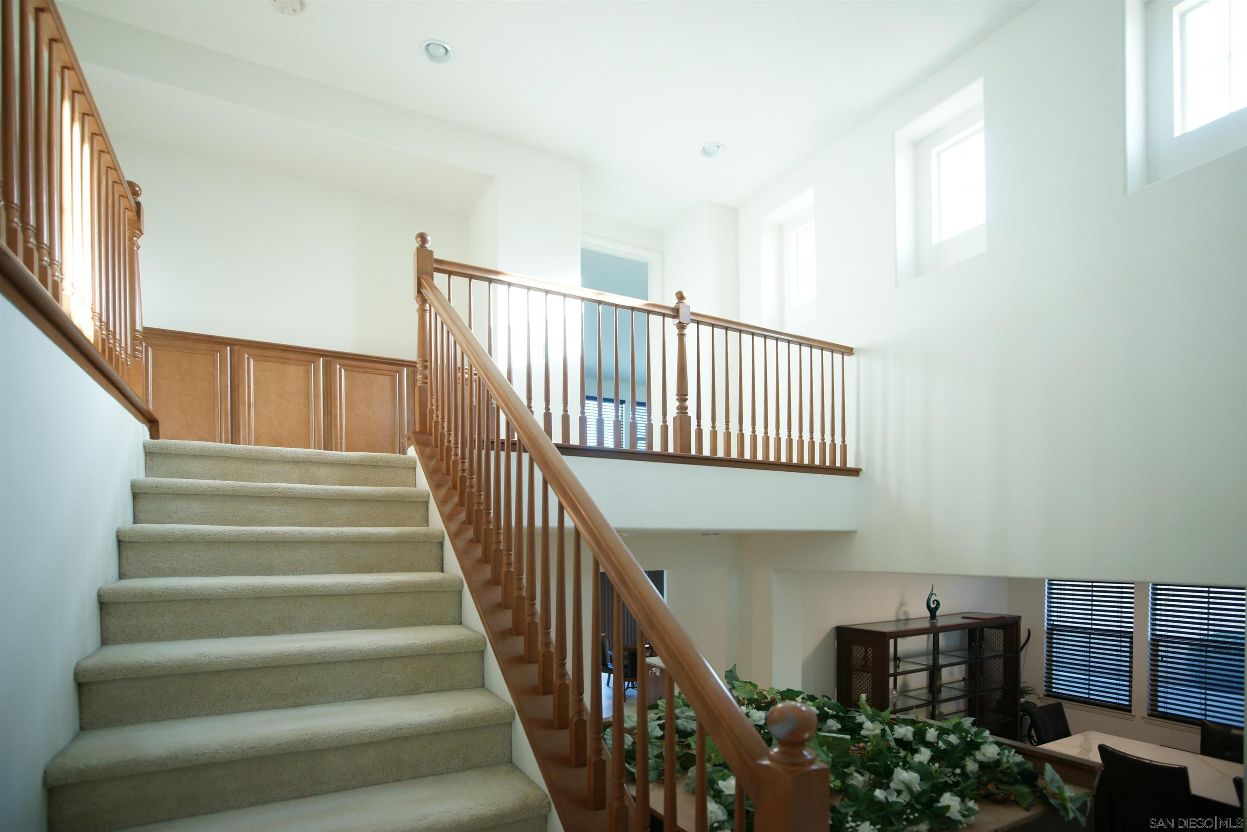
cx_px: 624
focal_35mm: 16
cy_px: 416
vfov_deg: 73.8
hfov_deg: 96.7
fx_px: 554
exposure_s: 1/30
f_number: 2.8
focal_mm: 16
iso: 200
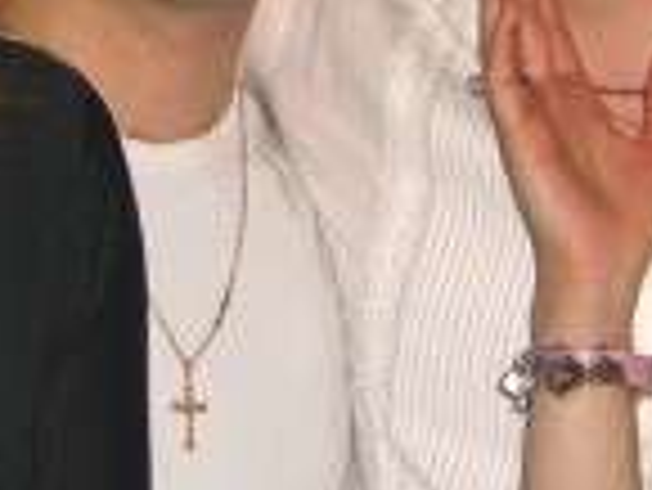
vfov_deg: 9.4
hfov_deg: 12.6
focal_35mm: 157
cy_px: 0
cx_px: 373
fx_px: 2960
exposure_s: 1/60
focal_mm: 7.9
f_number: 2.8
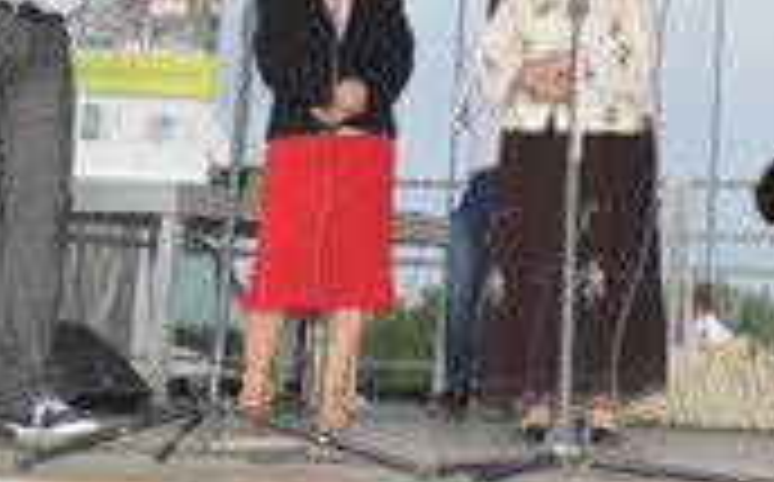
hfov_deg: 20.9
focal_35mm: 97
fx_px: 2043
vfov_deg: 13.1
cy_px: -70
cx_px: 734
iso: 220
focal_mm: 18
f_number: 4
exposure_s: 1/125
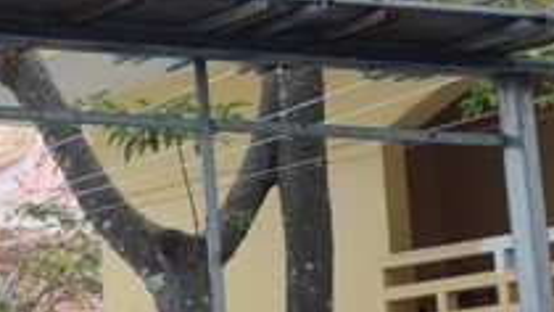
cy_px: -127
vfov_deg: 6.4
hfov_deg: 11.3
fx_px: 2761
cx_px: -95
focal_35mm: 188
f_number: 6.3
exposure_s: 1/160
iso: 100
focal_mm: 58
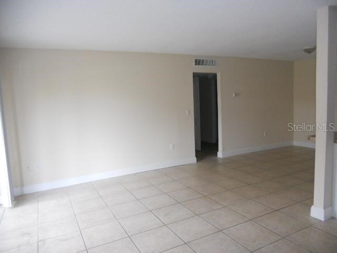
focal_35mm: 27
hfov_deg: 65.3
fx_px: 263
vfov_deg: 51.4
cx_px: 168
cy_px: 126
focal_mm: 4.9
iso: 320
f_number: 3.2
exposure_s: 1/30
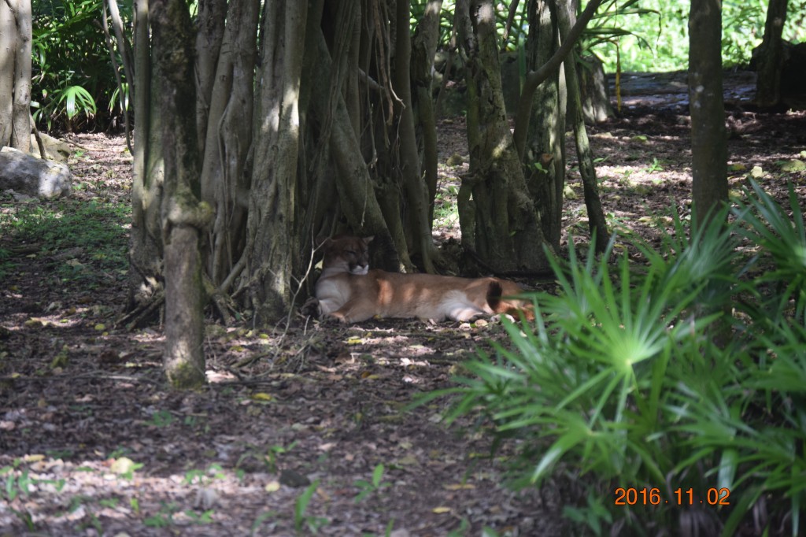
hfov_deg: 10.6
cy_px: 268
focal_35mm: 195
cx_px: 403
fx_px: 4364
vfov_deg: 7.0
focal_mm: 130
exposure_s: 1/250
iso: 400
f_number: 5
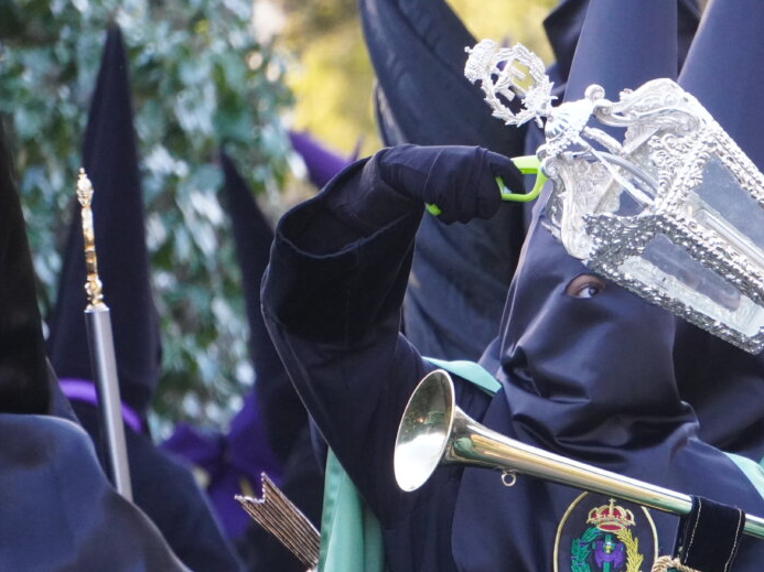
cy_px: 381
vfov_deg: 3.0
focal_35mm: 501
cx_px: 695
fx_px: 11052
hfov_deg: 4.0
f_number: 6.3
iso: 3200
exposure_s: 1/320
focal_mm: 188
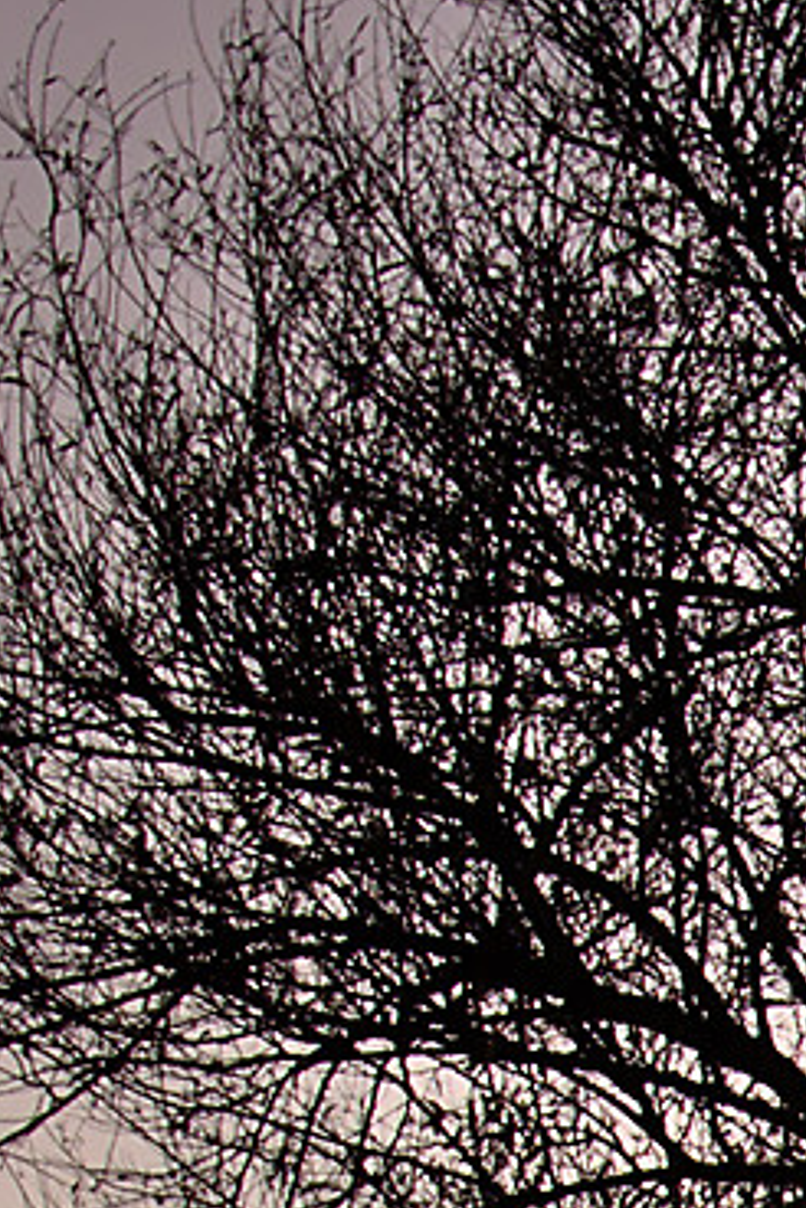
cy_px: 2079
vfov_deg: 6.9
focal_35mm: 292
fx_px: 9806
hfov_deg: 4.6
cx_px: 2202
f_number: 16
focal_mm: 30
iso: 100
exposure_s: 1/3
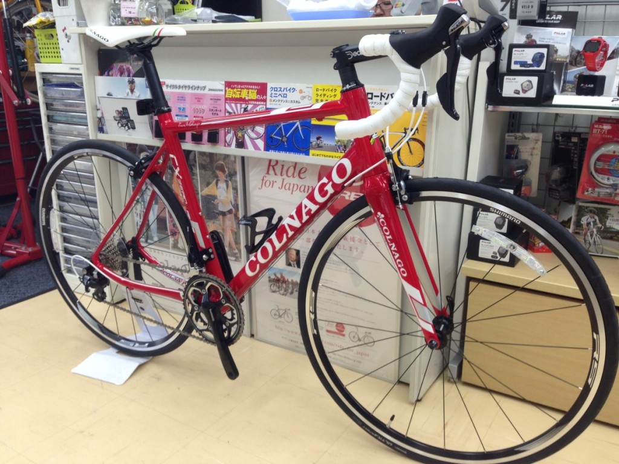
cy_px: 232
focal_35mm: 33
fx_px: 590
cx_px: 310
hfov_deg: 55.4
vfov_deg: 42.9
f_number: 2.4
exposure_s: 1/40
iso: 64
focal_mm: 4.12
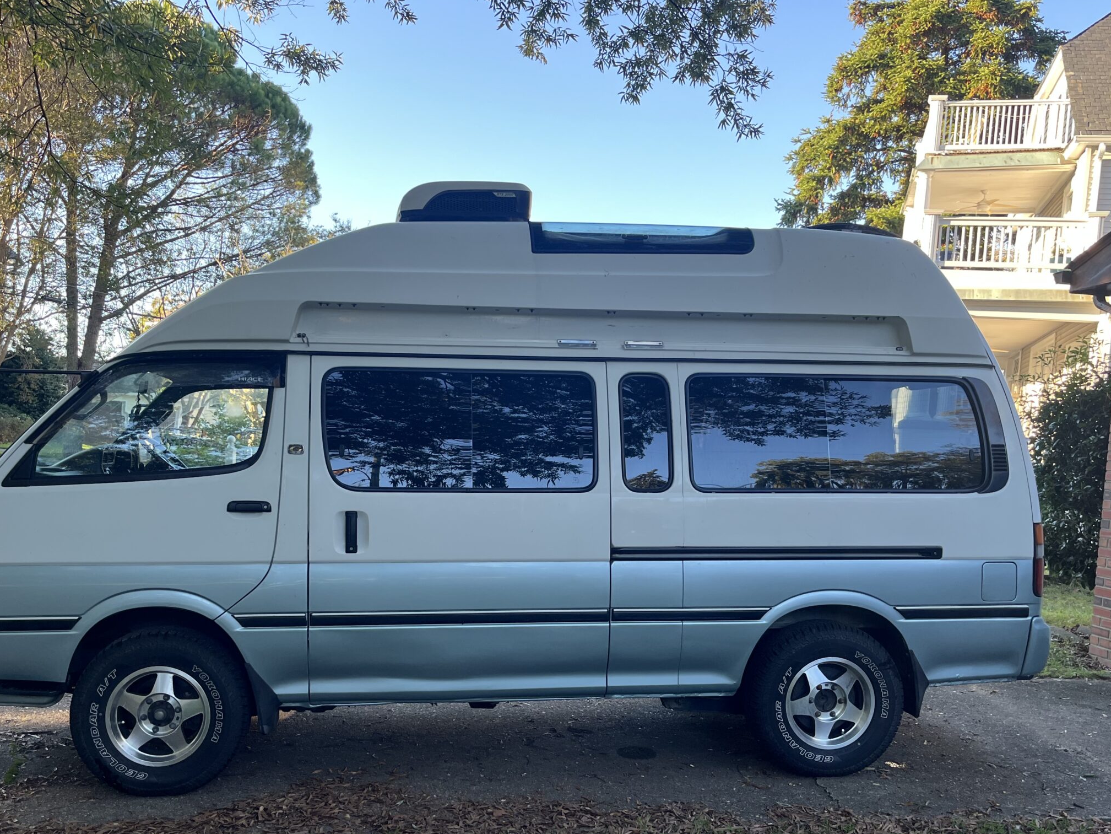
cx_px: 527
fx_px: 1059
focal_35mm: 33
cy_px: 498
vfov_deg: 42.8
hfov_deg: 55.3
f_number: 1.6
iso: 50
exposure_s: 1/172
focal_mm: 5.1
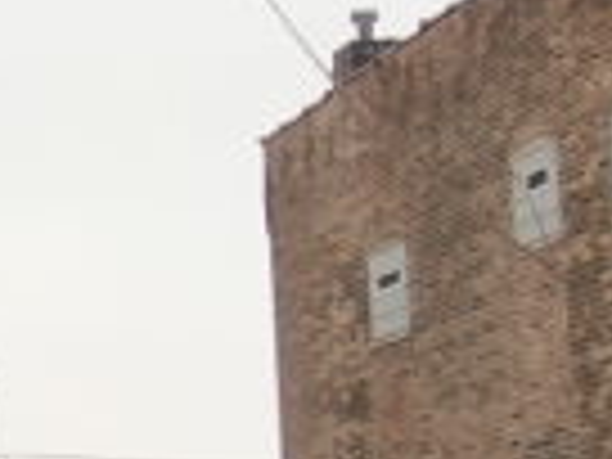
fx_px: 3165
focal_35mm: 179
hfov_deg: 9.8
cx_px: -819
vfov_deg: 8.3
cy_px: 234
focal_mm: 6.67
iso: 100
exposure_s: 1/60
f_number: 3.9
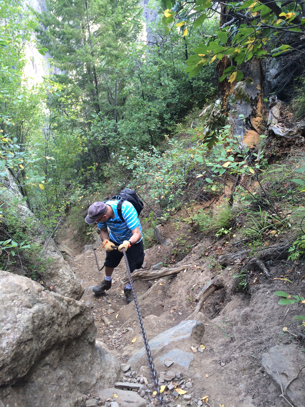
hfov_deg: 48.2
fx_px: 341
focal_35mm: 29
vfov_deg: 61.7
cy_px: 204
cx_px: 152
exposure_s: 1/60
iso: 40
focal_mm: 4.15
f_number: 2.2
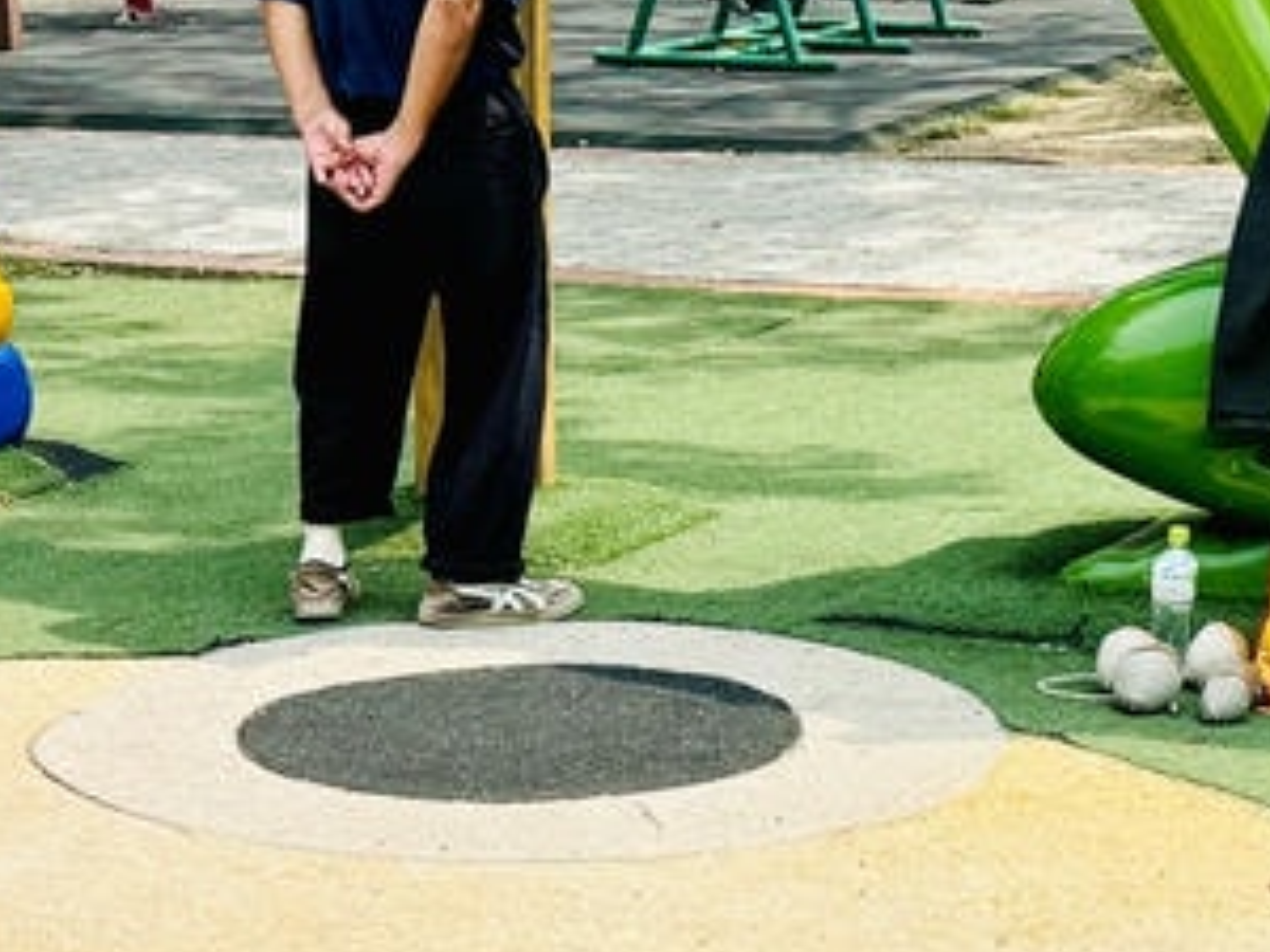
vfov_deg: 14.6
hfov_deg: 20.4
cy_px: 1333
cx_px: 588
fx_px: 3522
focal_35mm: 96
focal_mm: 6.86
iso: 80
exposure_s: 1/3597
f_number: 1.78
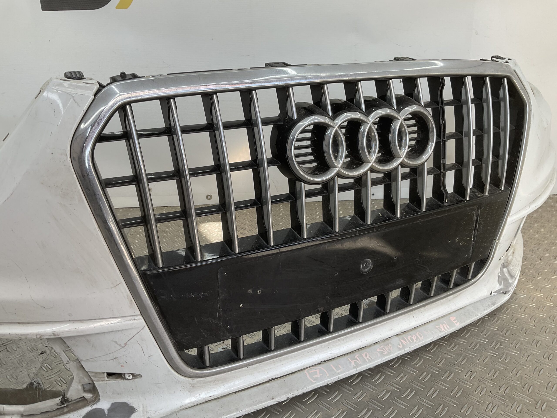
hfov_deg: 61.7
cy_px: 209
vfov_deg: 48.2
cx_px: 278
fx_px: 467
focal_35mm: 29
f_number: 1.8
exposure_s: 1/125
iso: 16
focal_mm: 3
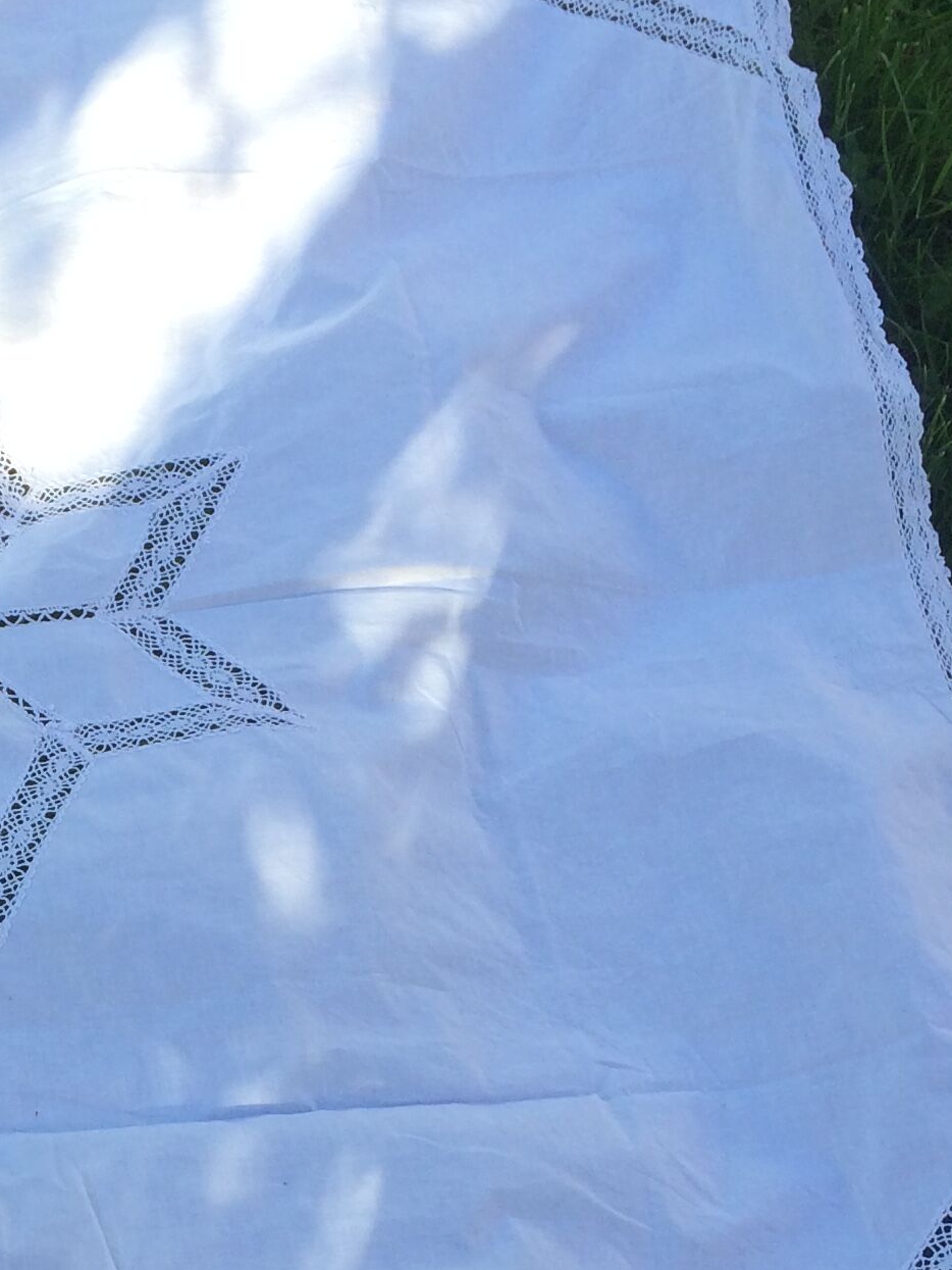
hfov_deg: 18.8
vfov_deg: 25.3
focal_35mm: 76
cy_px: 980
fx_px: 2786
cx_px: -23
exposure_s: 1/441
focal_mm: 4.15
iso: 32
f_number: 2.2
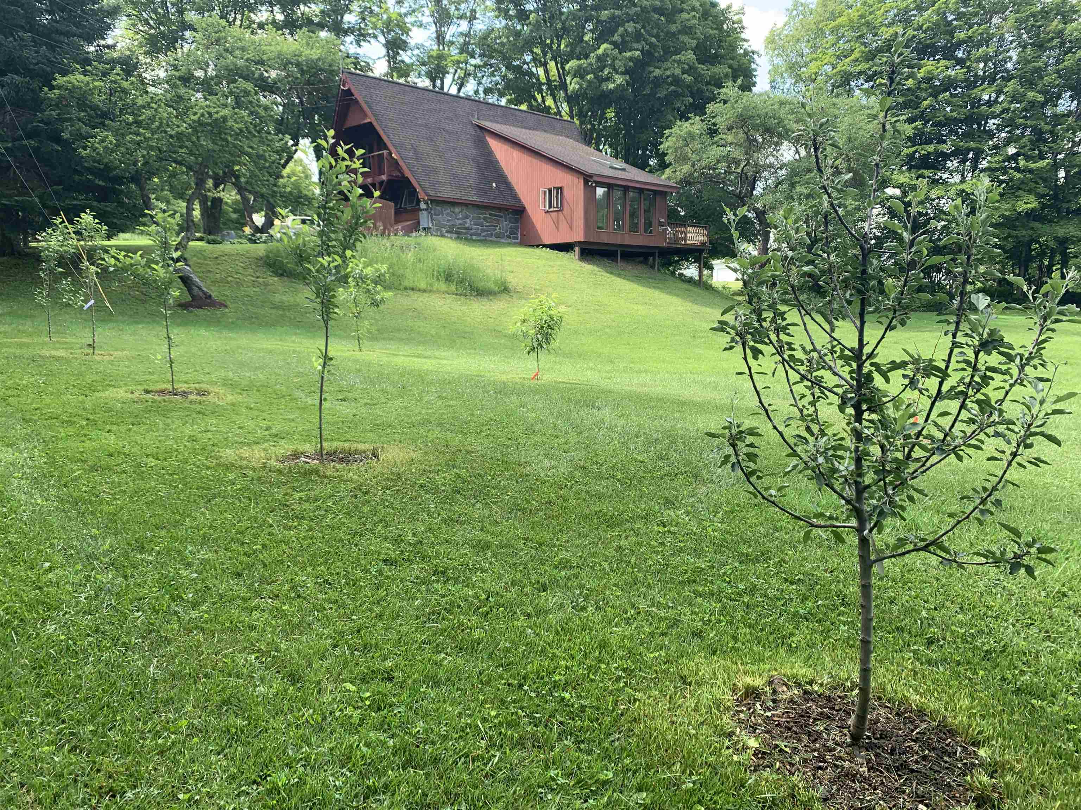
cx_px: 540
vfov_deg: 53.1
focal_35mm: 26
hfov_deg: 67.3
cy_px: 405
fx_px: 812
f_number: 1.8
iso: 25
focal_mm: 4.25
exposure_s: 1/198
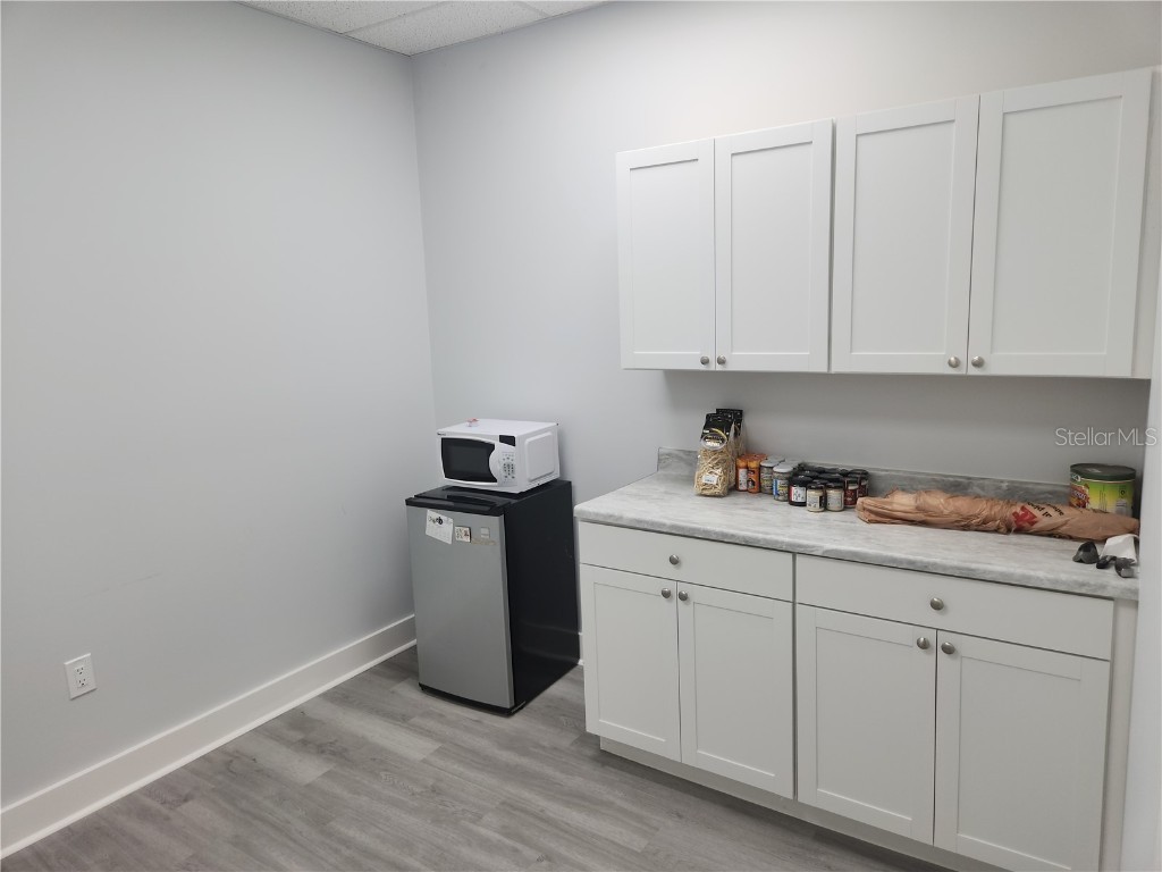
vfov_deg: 58.9
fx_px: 772
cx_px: 581
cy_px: 436
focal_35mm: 23
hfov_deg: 73.9
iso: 25
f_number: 1.8
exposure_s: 1/60
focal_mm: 5.4
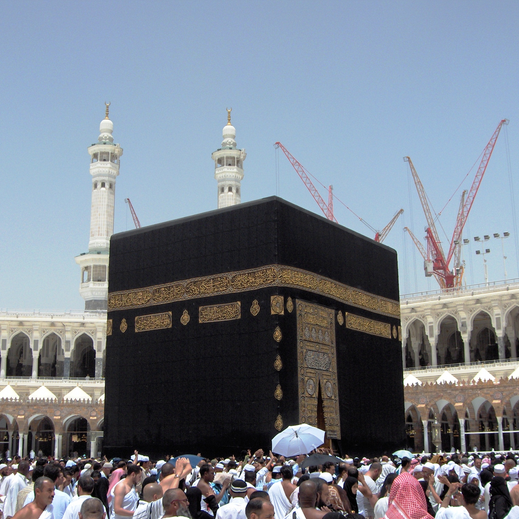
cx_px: 242
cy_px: 260
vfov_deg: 36.8
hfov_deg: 36.8
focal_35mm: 46
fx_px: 780
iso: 100
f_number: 4.8
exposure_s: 1/1010
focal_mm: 8
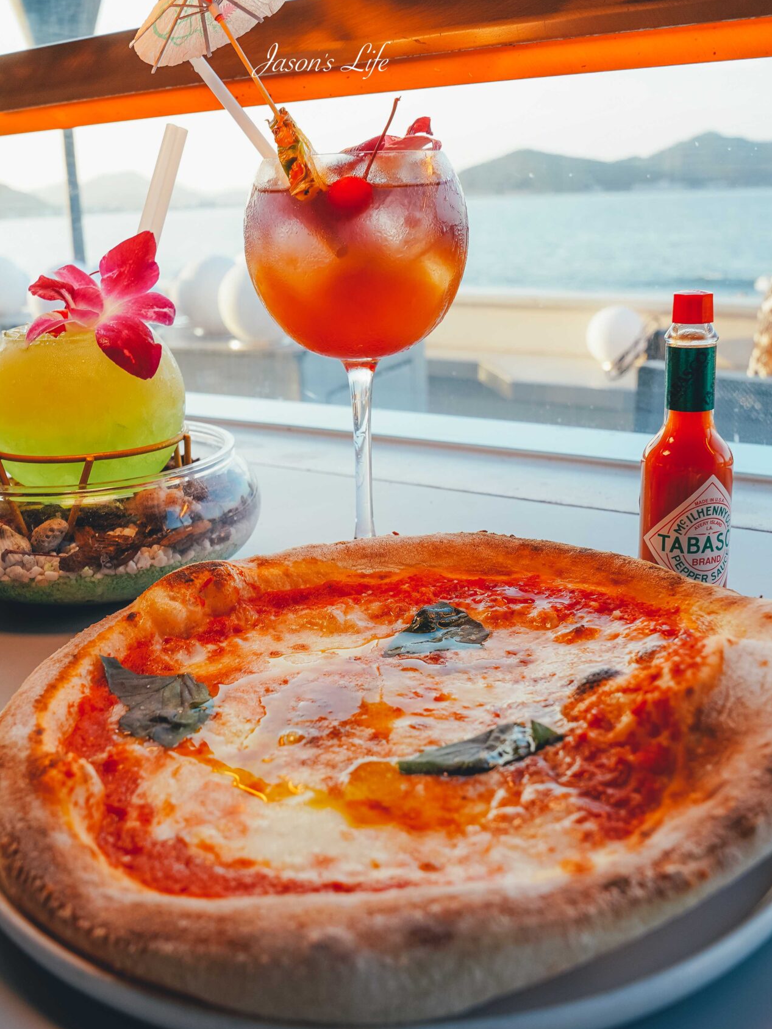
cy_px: 514
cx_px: 321
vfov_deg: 52.6
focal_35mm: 35
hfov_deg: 40.6
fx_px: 1041
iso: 100
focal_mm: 24
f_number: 6.3
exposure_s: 1/40
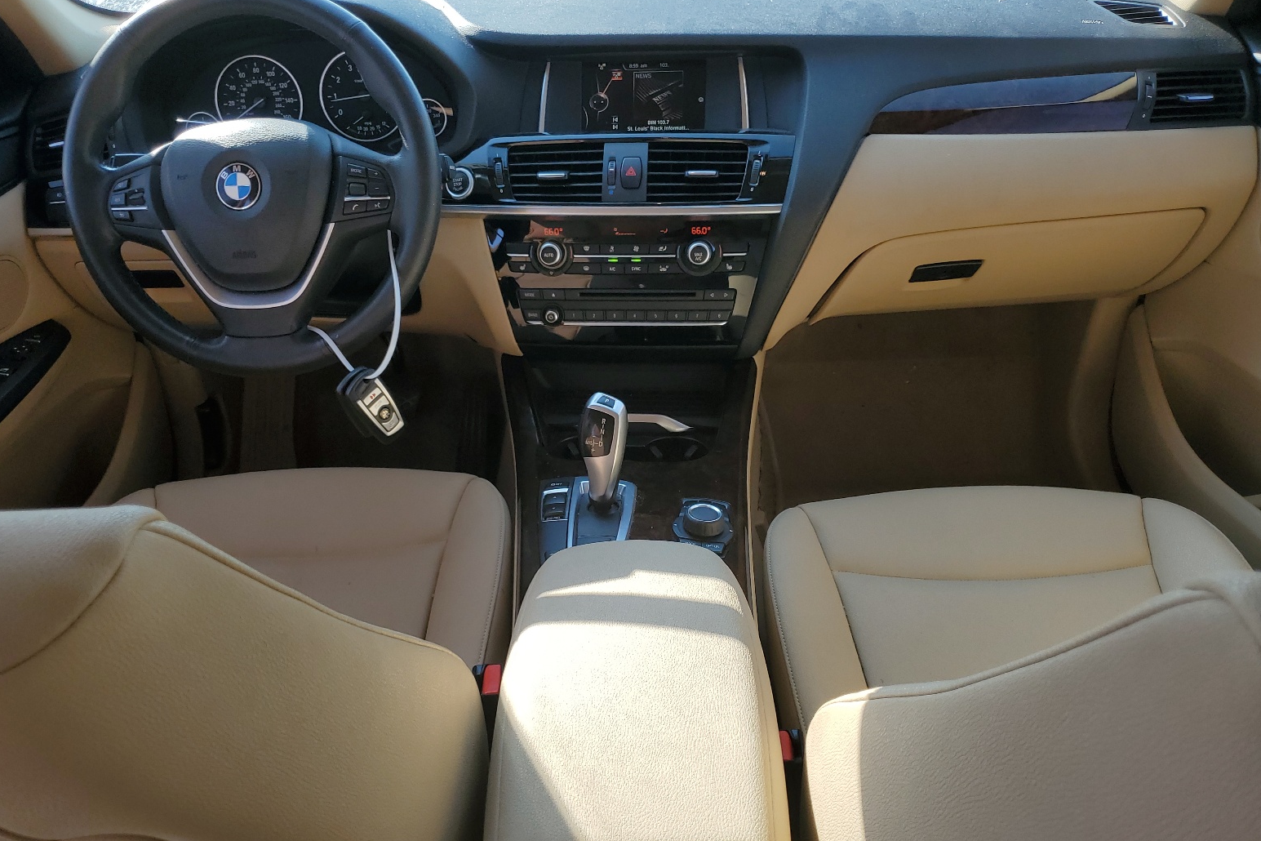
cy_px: 479
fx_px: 981
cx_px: 618
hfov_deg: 65.5
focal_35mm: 28
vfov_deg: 46.3
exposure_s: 1/625
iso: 50
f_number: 1.5
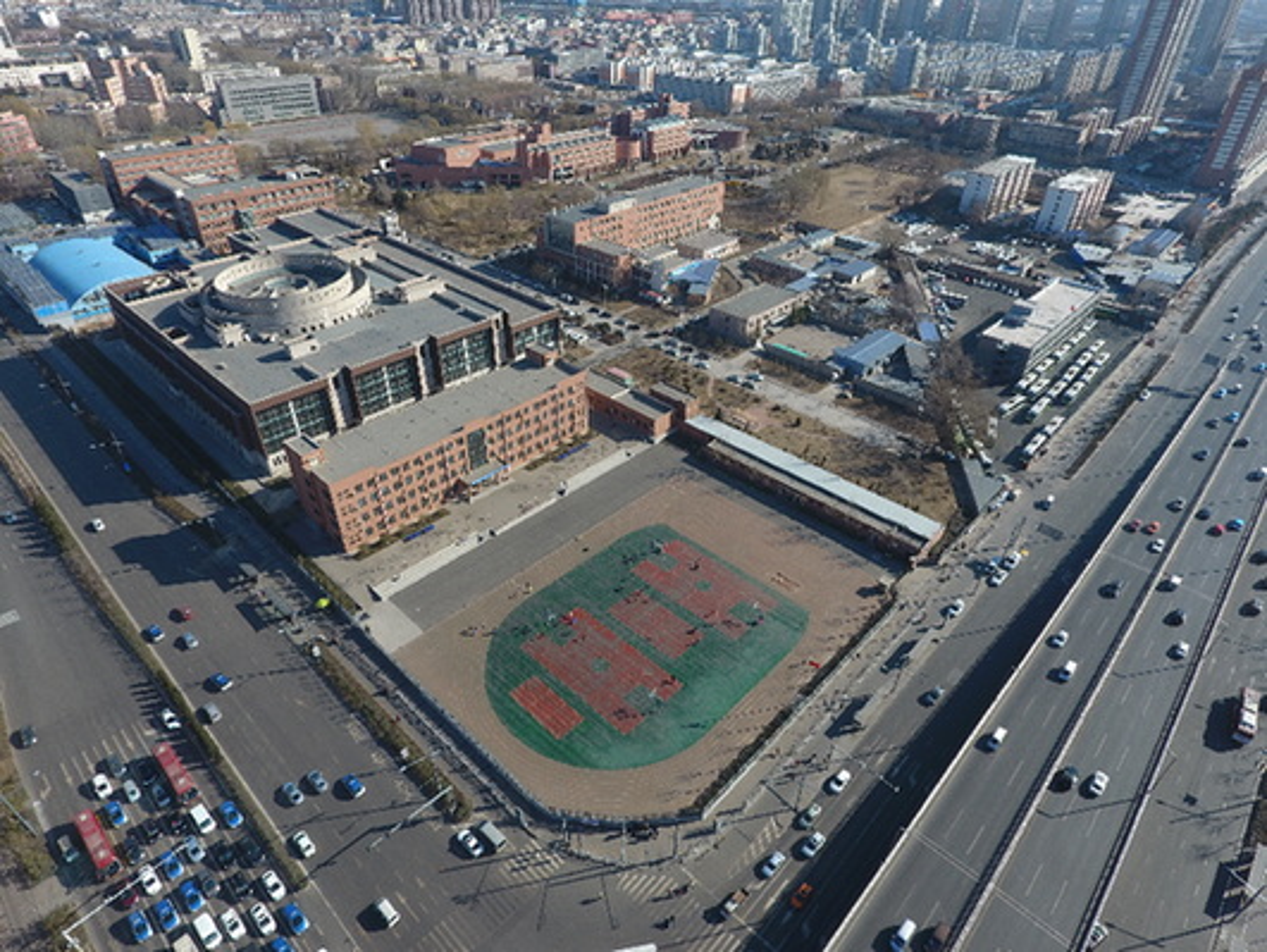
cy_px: 476
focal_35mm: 20
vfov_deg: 66.0
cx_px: 634
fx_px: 733
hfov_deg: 81.7
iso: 100
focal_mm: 3.61
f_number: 2.8
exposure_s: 1/636
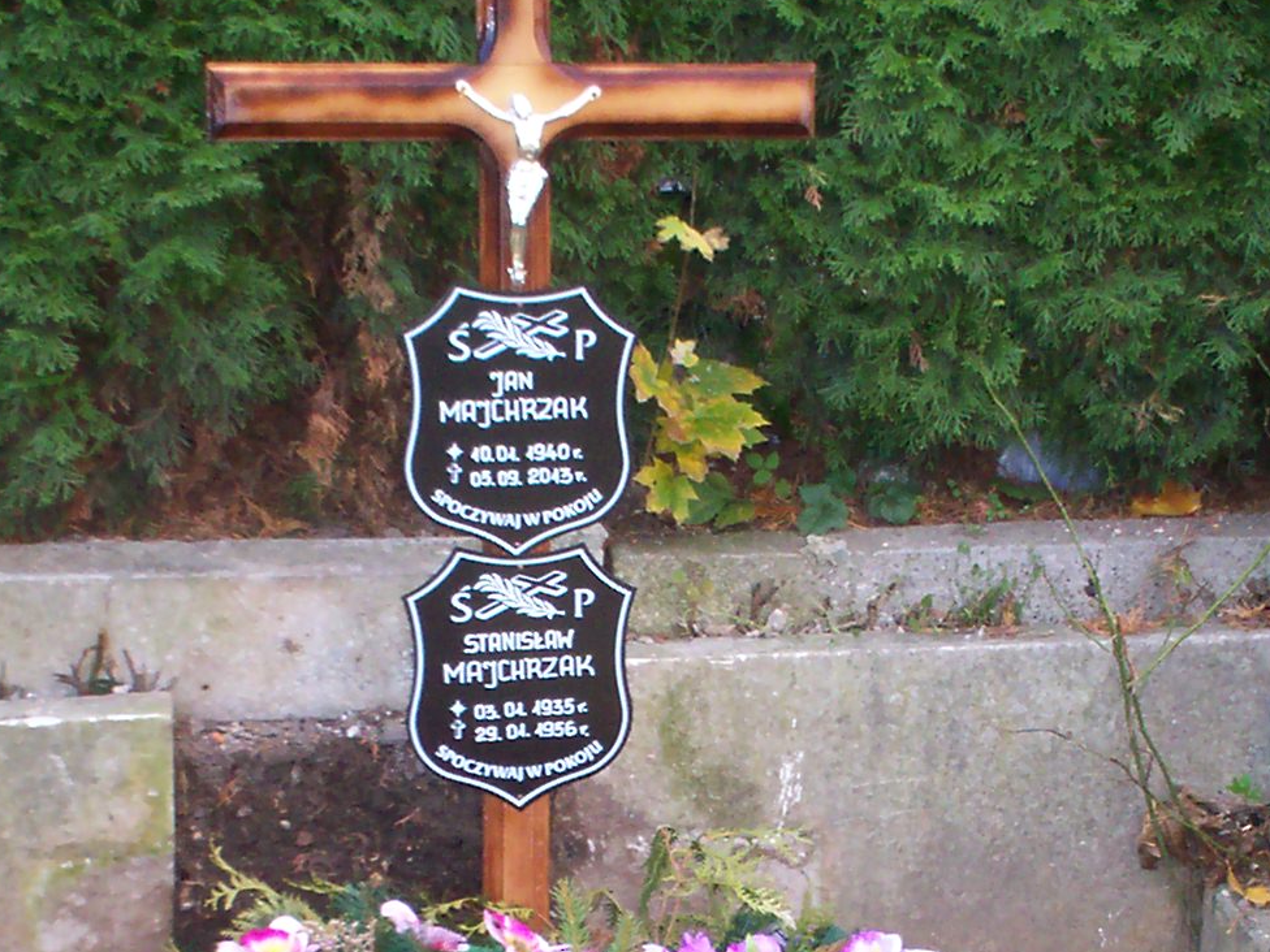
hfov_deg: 20.7
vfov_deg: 15.2
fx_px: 3485
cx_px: 640
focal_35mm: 95
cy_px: 990
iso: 140
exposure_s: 1/60
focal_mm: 6
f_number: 4.5
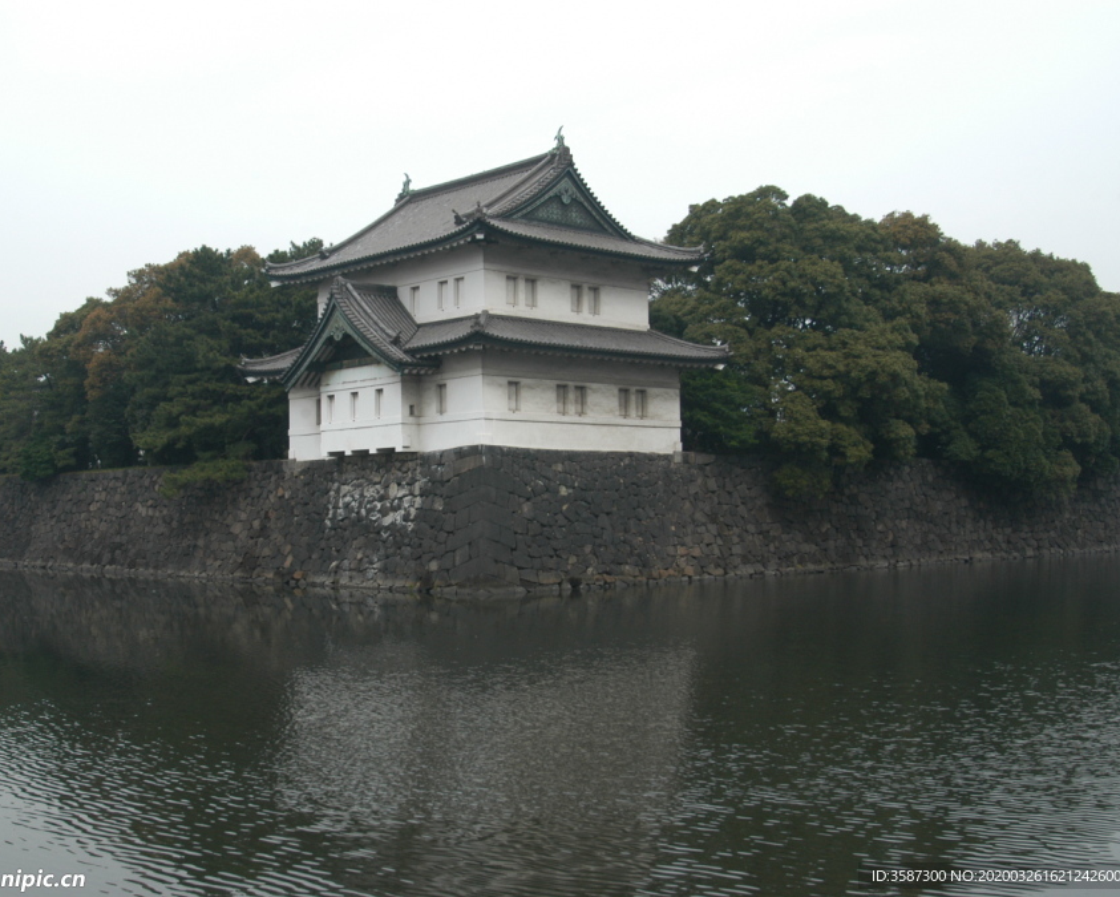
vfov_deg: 36.5
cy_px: 450
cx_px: 485
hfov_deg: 44.7
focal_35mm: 41
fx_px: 1360
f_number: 8
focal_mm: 24
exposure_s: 1/250
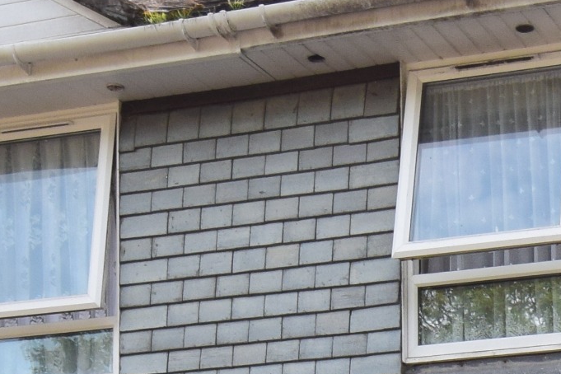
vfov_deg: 11.1
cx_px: 662
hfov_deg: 18.0
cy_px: 820
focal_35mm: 108
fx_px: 1683
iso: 400
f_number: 9
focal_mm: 14
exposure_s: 1/160
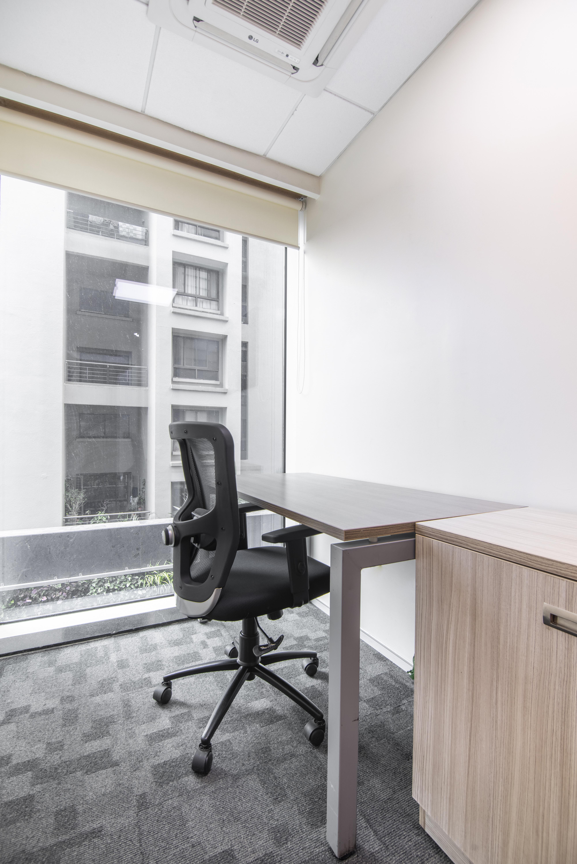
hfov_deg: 73.8
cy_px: 432
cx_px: 288
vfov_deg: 96.7
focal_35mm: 16
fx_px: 384
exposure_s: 1/125
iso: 250
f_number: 10
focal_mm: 16
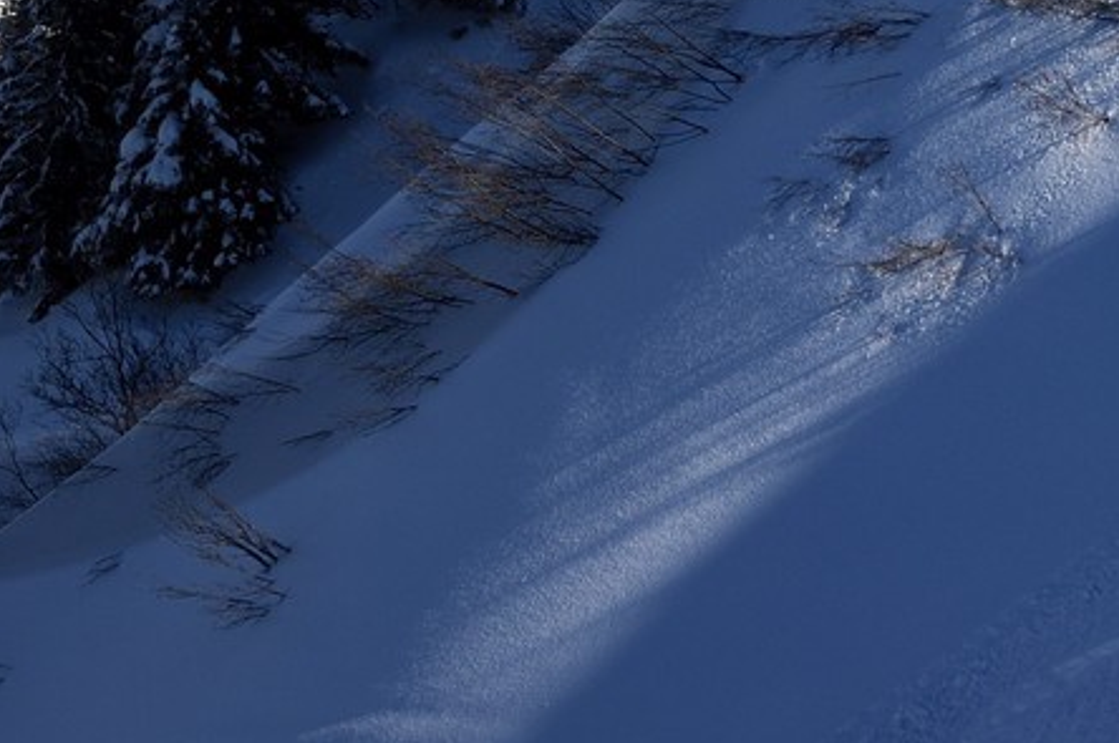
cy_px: -451
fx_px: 7390
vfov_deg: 5.7
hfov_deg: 8.6
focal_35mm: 238
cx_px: -207
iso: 200
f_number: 16
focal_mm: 66
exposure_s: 1/500
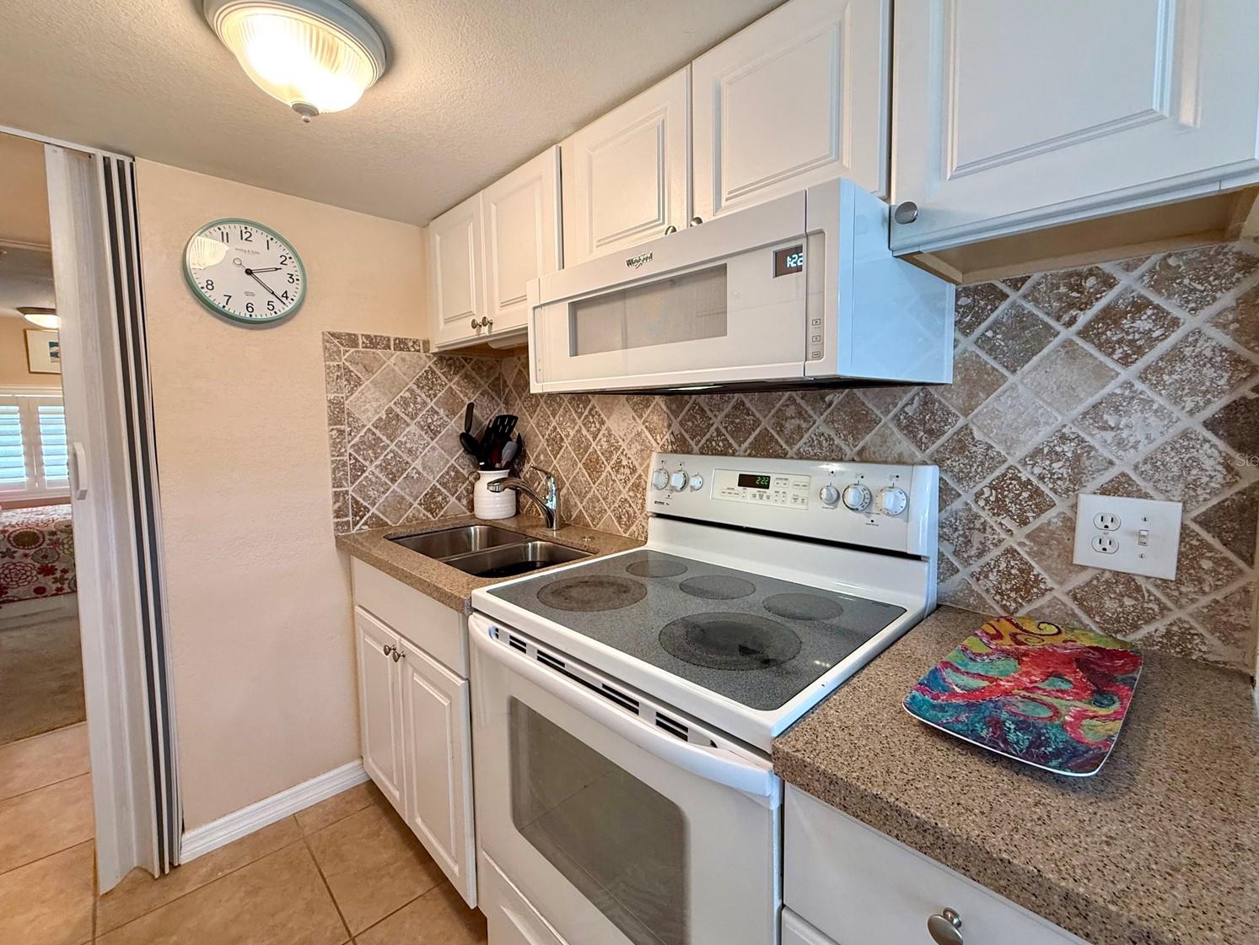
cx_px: 641
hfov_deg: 98.2
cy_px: 459
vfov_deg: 81.7
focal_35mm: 15
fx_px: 546
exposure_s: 1/60
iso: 200
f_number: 2.2
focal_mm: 2.22
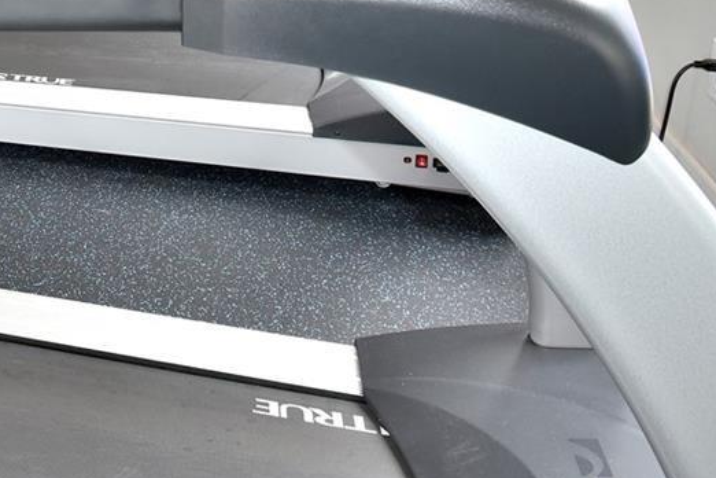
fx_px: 974
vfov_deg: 23.2
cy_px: -200
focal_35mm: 49
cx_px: -92
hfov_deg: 34.3
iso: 800
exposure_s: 1/100
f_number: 5
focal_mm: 16
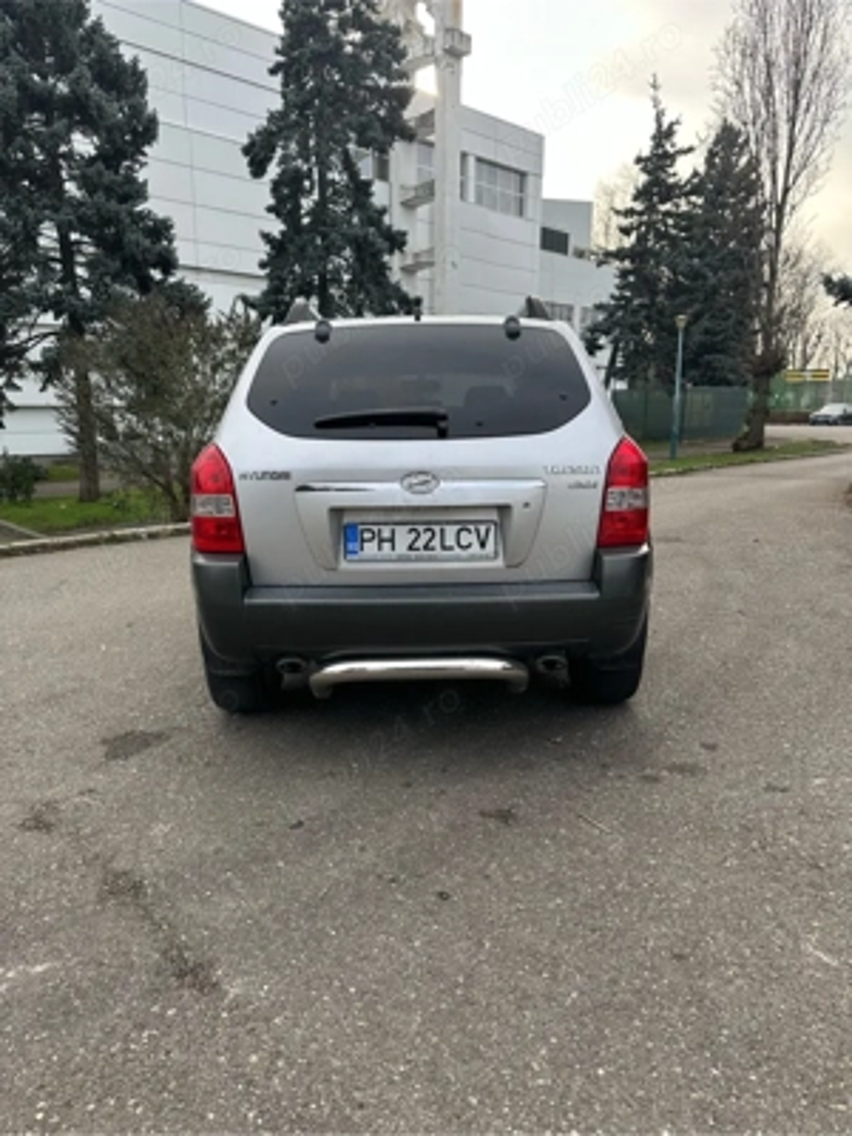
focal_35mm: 24
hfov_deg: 56.8
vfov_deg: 71.6
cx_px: 426
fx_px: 788
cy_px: 568
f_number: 1.78
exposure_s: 1/872
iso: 80
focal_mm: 6.86
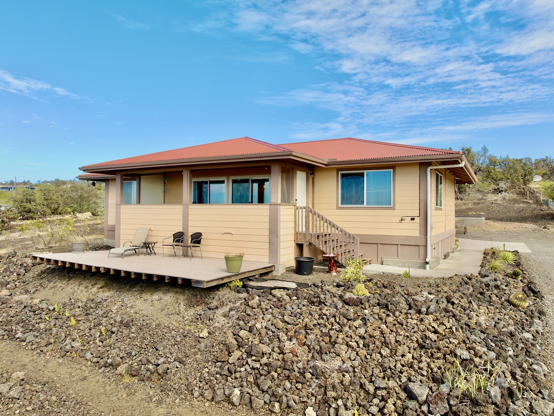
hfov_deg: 71.6
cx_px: 277
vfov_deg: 56.8
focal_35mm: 24
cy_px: 208
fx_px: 384
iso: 100
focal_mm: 12.29
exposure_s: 1/240
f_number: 5.6
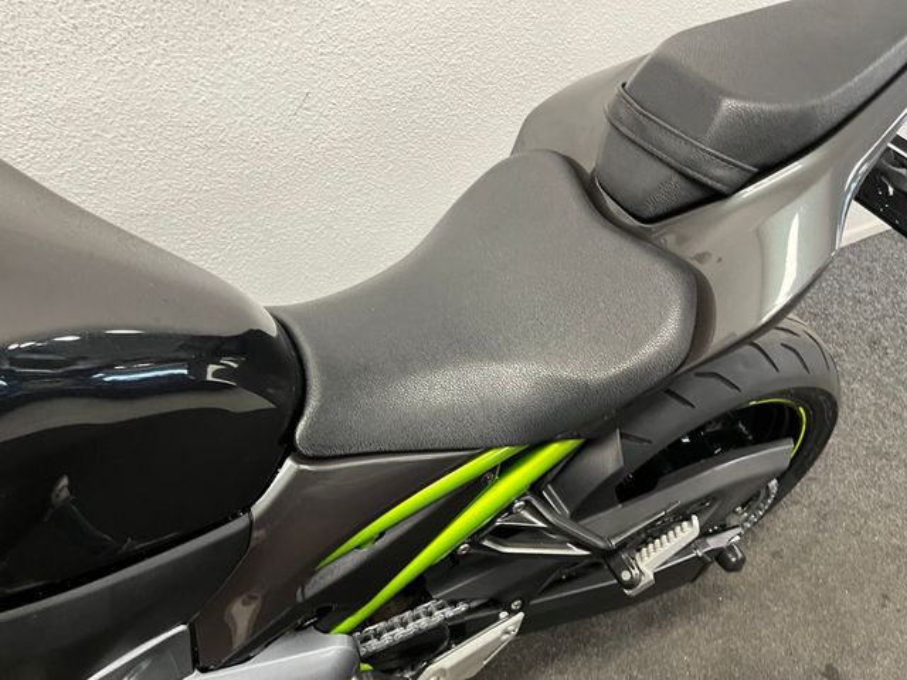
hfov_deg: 67.3
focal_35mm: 26
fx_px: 681
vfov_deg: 53.1
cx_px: 454
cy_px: 340
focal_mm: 5.1
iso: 200
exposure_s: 1/50
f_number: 1.6
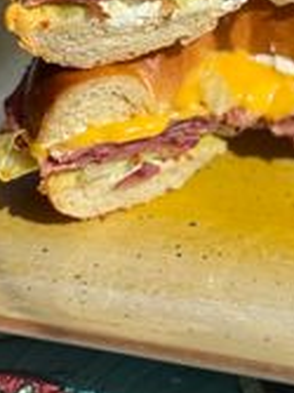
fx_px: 1395
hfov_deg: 11.9
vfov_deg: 15.5
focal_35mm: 123
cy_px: -62
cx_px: 275
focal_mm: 6.76
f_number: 1.78
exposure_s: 1/7143
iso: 64
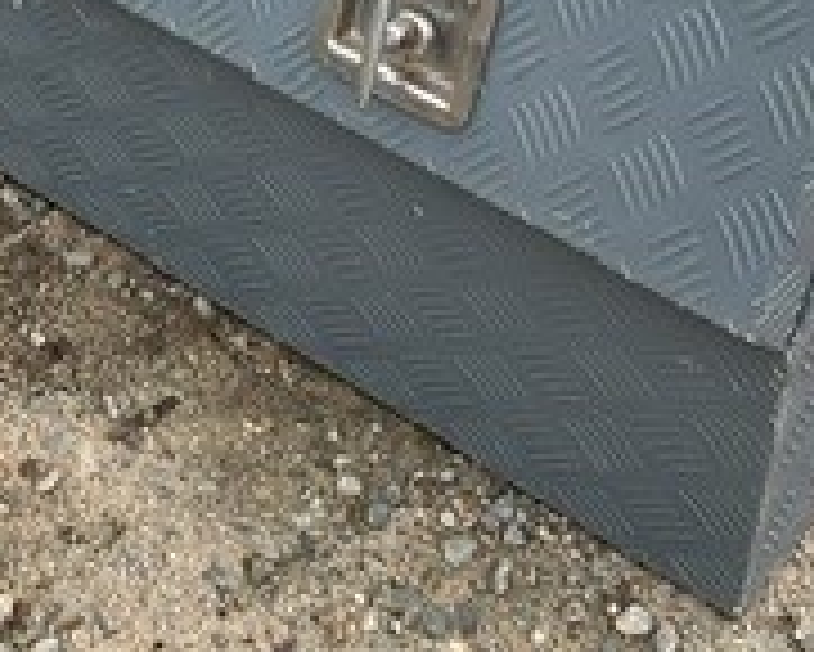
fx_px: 2410
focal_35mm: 100
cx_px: 171
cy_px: -103
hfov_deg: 19.0
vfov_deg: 14.9
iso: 16
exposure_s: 1/962
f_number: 1.8
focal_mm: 3
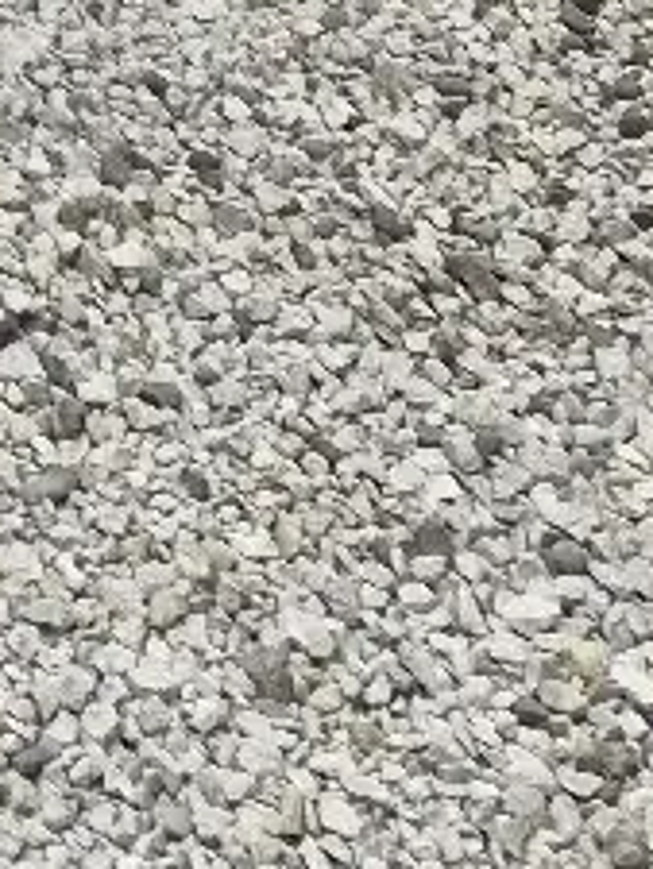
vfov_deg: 10.8
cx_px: -943
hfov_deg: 9.6
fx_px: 3417
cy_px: -1578
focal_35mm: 136
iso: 80
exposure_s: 1/2500
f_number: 1.8
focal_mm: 5.4
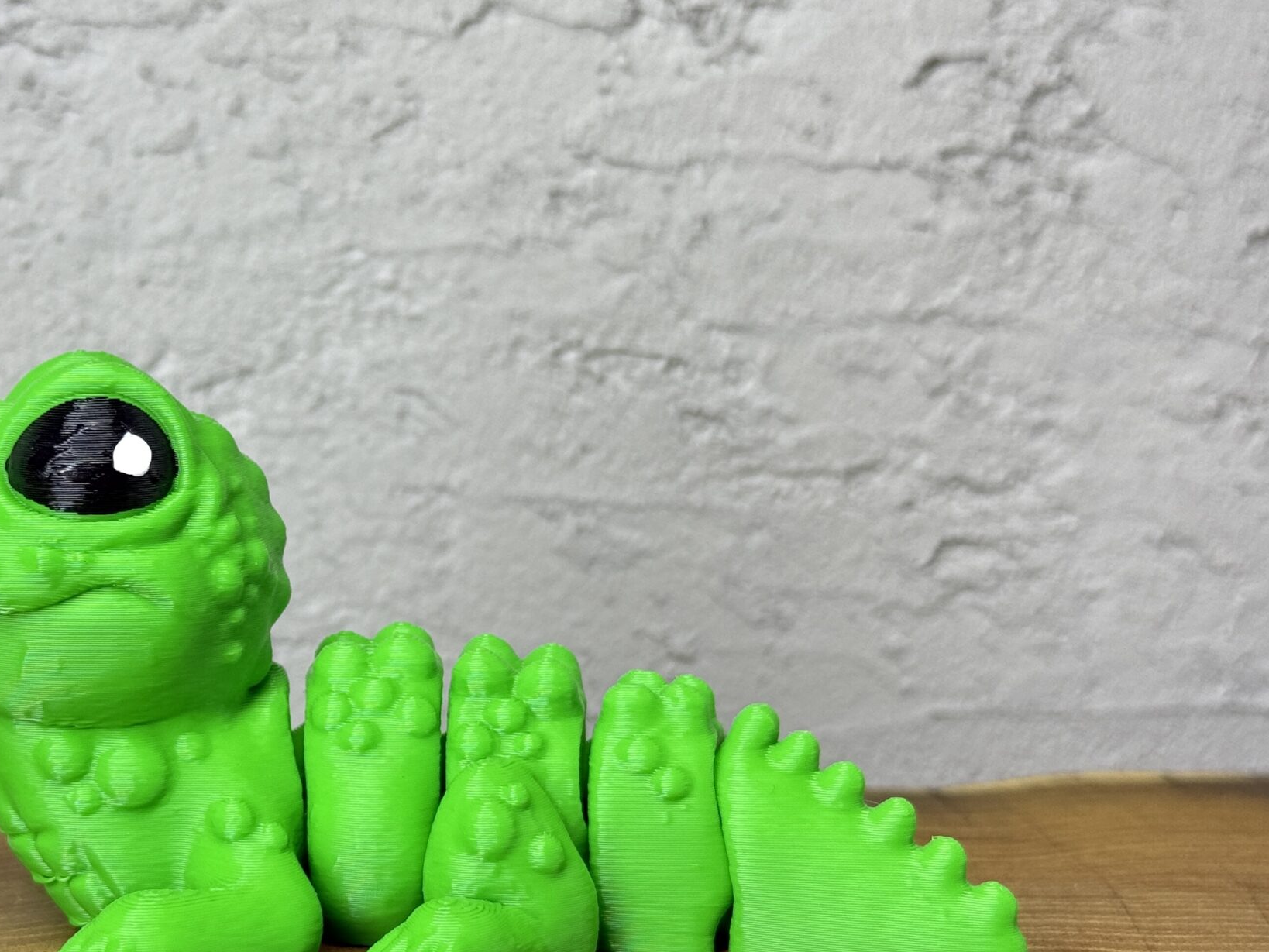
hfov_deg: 25.7
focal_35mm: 75
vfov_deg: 19.6
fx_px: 2750
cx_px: 340
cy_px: 556
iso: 80
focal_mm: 6.76
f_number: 1.78
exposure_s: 1/257
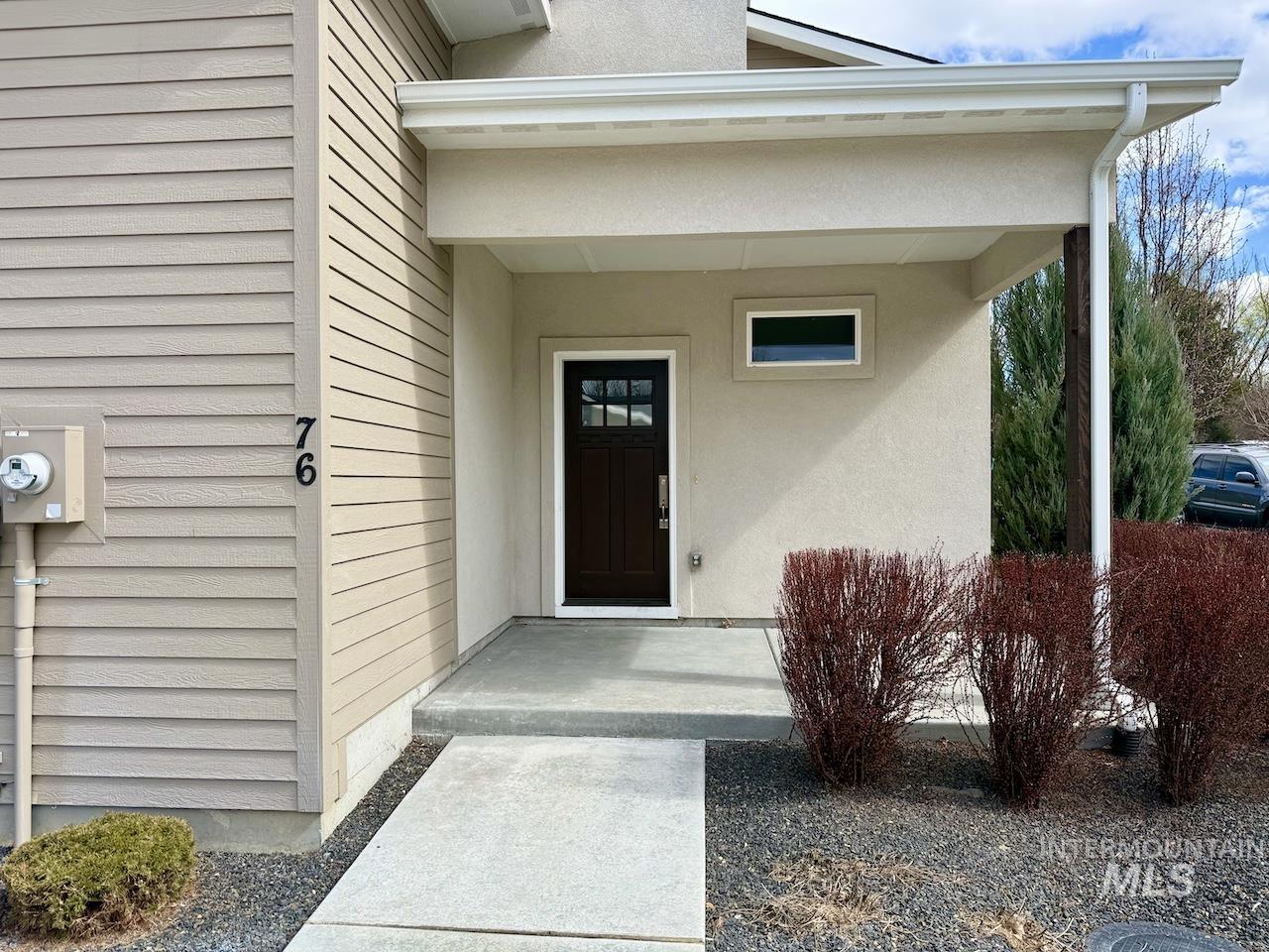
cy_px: 476
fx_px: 880
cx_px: 634
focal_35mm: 24
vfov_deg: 56.8
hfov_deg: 71.6
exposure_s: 1/2299
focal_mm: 6.76
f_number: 1.78
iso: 80
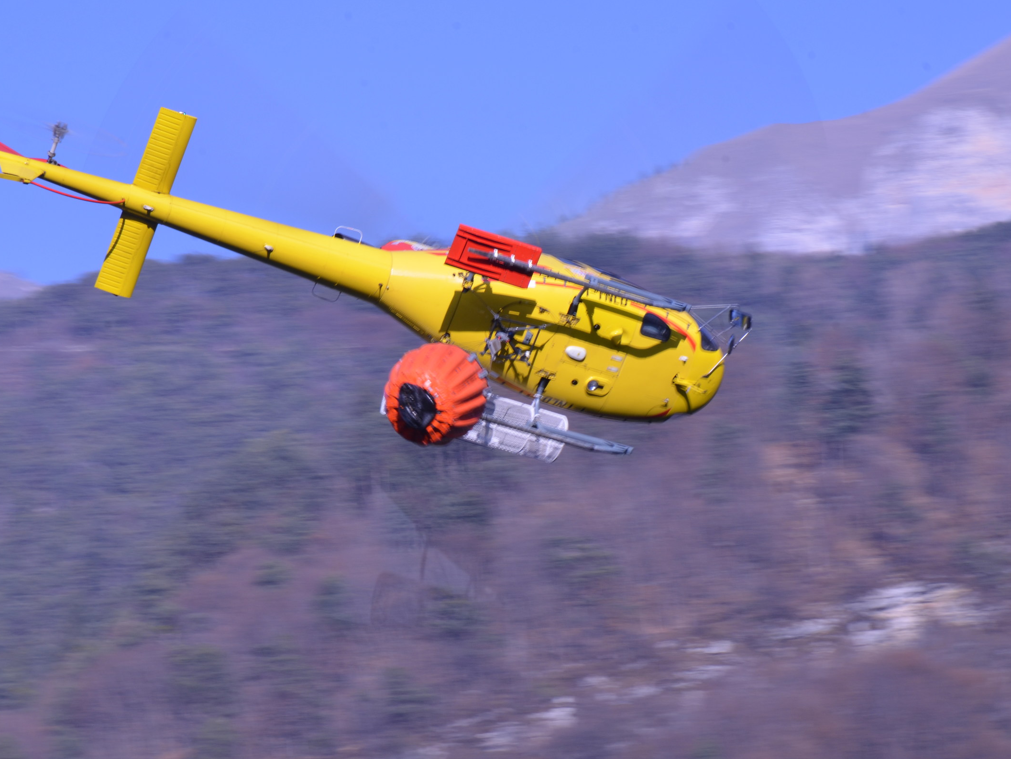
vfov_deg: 8.7
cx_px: 508
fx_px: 5011
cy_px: 380
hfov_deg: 11.5
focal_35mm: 172
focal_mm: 105
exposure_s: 1/80
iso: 200
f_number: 18
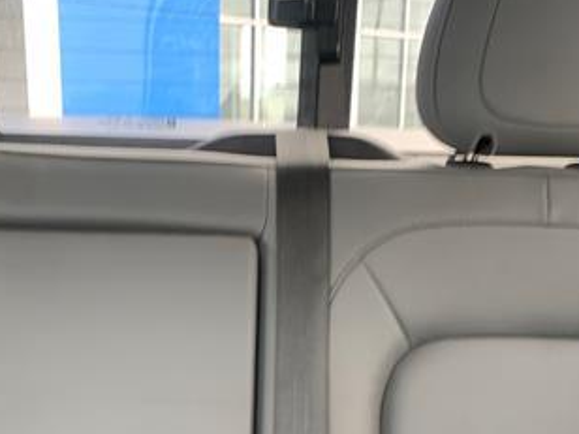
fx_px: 903
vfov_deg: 26.0
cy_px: 410
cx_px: 216
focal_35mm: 54
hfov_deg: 35.3
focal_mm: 4.25
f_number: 1.8
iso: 100
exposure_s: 1/66
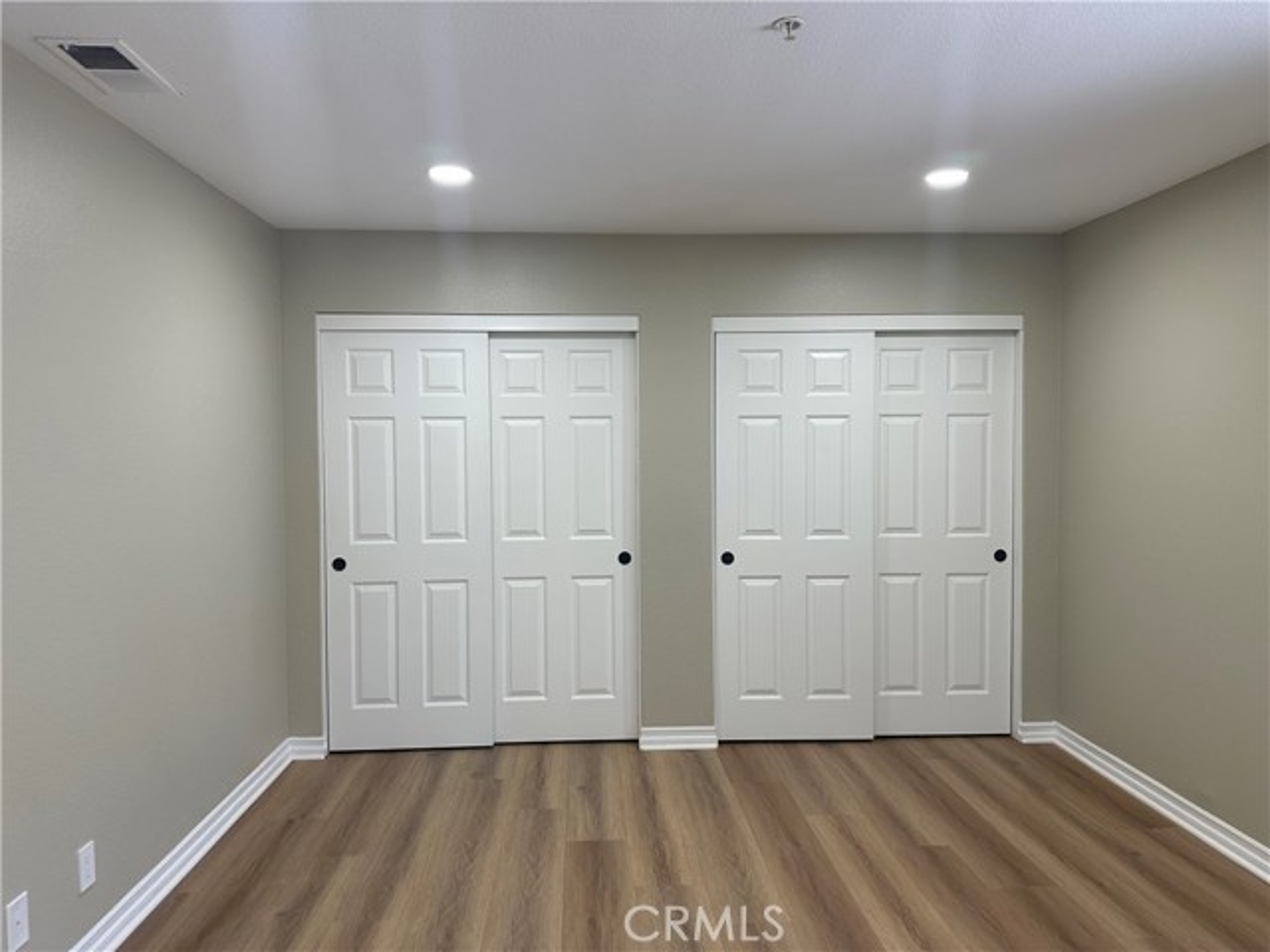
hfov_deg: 71.6
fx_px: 881
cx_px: 635
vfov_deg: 56.8
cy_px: 476
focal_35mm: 24
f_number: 1.78
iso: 125
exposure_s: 1/120
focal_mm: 6.86
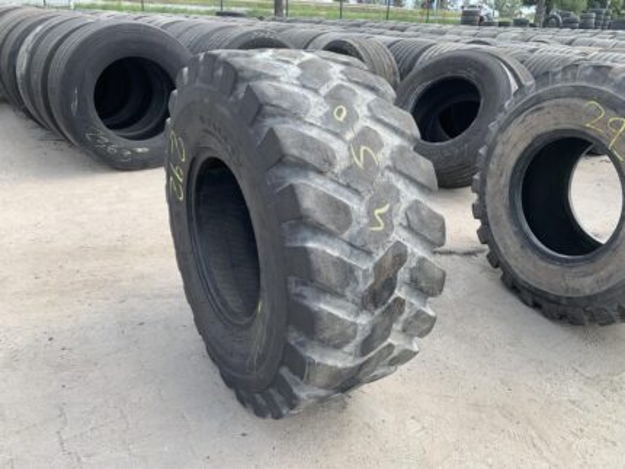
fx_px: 470
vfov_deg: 53.1
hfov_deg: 67.3
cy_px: 234
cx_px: 312
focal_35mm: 26
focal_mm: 4.25
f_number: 1.8
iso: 25
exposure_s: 1/355
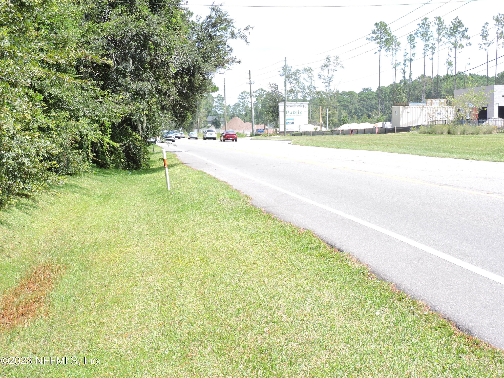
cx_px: 252
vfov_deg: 26.6
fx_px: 801
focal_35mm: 55
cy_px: 189
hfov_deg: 34.9
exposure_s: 1/250
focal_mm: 9.8
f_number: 4.1
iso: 100
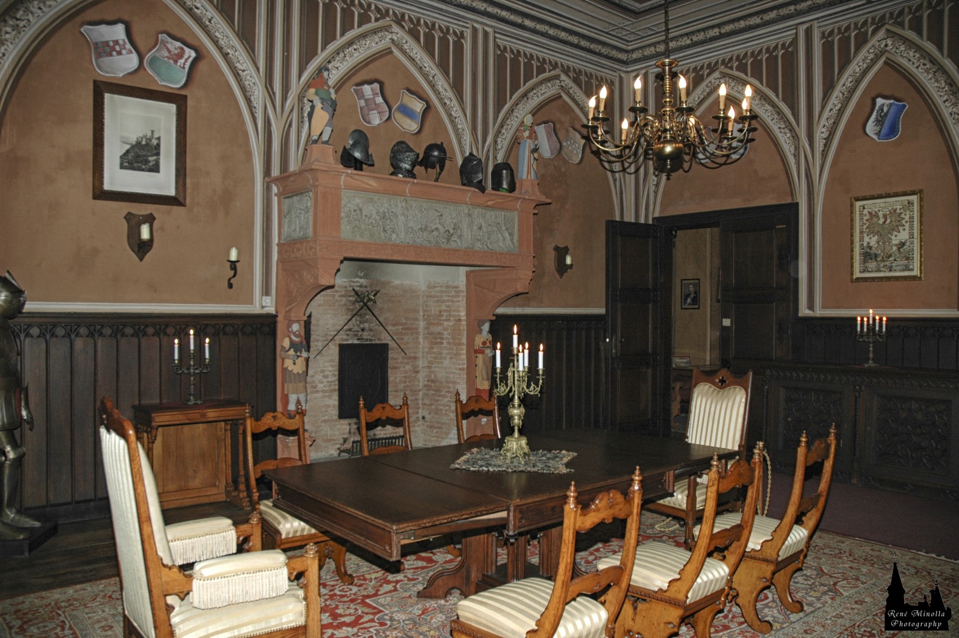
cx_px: 480
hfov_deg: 67.4
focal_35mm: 27
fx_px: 719
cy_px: 319
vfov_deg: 47.9
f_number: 4
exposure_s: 1/60
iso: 200
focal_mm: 18
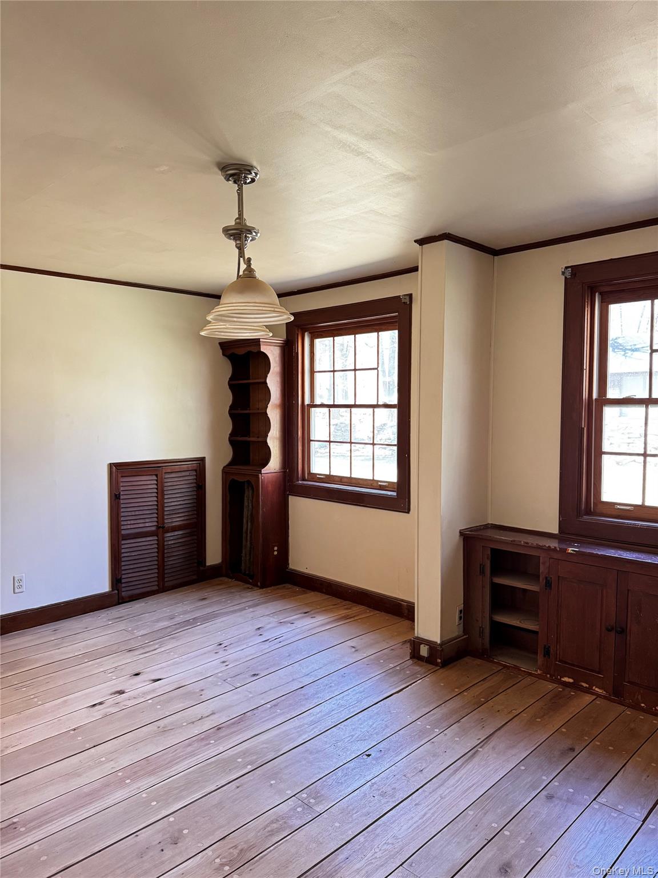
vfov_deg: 71.6
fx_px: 608
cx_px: 329
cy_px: 439
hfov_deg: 56.8
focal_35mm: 24
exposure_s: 1/60
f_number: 1.78
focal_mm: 6.76
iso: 400
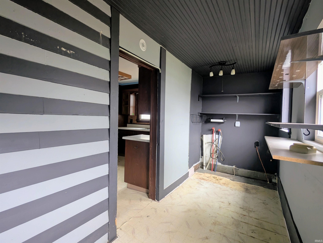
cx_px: 162
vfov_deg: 78.3
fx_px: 150
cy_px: 122
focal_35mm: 16
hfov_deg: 94.4
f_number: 2.2
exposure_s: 1/9.59
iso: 177
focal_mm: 2.35
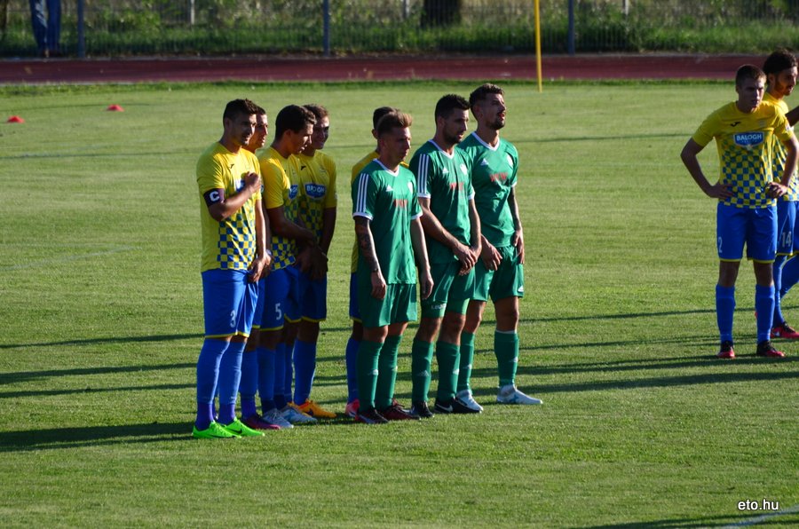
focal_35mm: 450
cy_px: 264
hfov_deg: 4.6
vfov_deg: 3.0
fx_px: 9966
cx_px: 400
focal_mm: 300
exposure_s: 1/640
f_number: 5.6
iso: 250
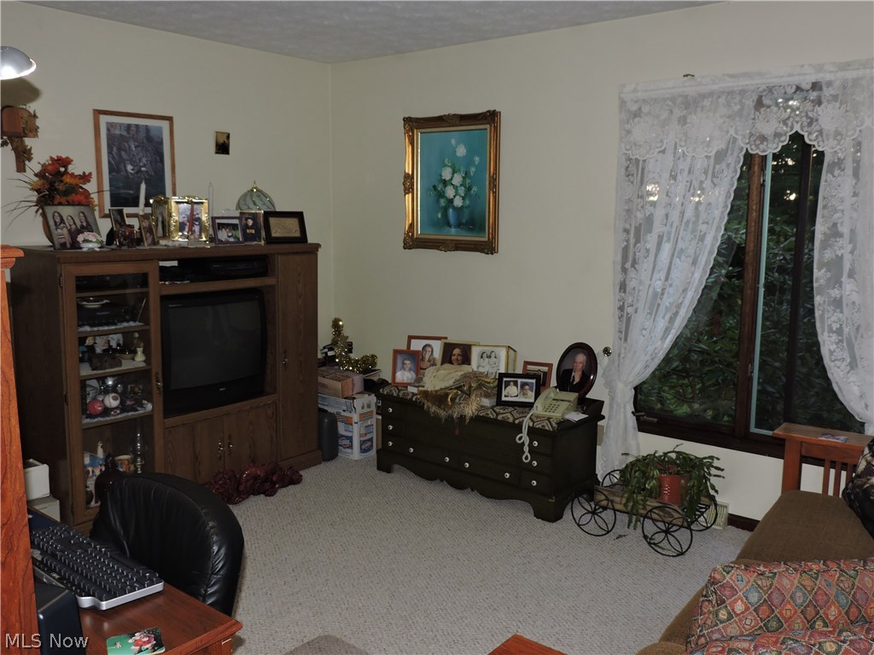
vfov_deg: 46.8
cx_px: 437
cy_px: 328
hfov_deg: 60.0
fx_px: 757
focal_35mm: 30
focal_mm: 5.4
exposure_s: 1/30
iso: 200
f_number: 3.1
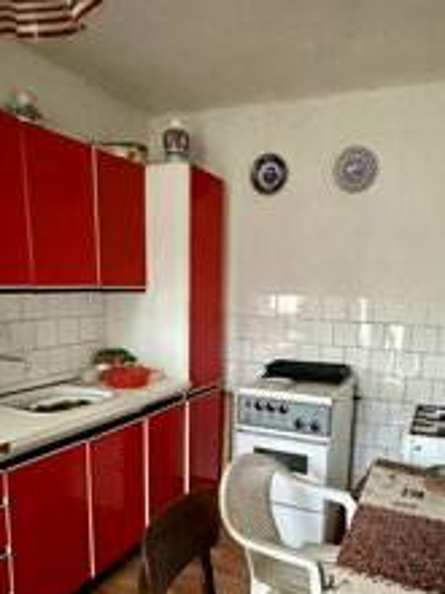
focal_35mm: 28
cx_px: 267
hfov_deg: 49.4
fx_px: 480
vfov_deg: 62.4
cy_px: 378
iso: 1250
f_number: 2.2
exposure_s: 1/34
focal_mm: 2.22
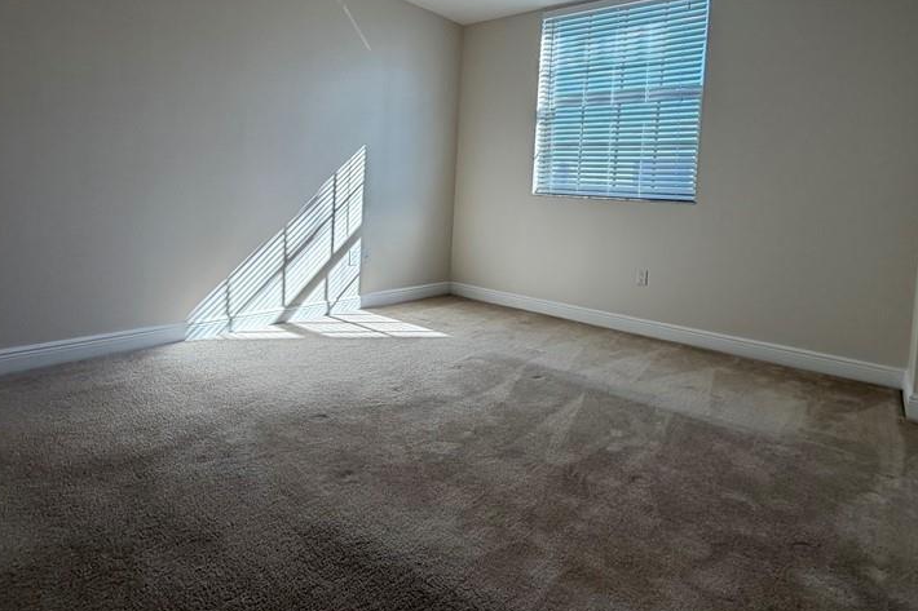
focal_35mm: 21
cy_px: 216
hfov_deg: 81.2
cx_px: 443
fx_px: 535
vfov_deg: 58.4
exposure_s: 1/154
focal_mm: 2.22
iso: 50
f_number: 2.2
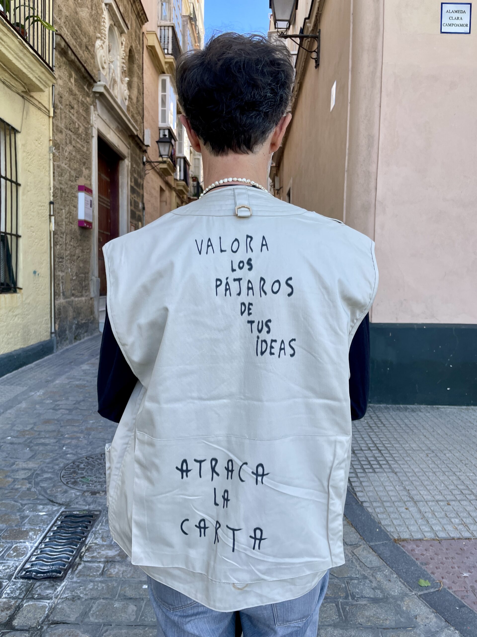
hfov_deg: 53.1
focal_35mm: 26
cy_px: 318
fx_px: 478
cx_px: 238
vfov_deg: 67.3
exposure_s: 1/410
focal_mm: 4.2
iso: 32
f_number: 1.6
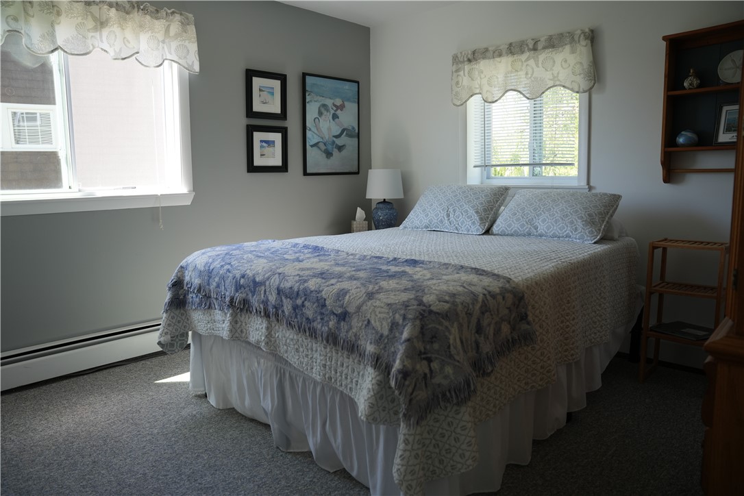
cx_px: 372
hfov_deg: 73.7
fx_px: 496
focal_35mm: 24
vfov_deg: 53.1
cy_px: 248
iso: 400
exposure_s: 1/160
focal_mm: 24
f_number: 4
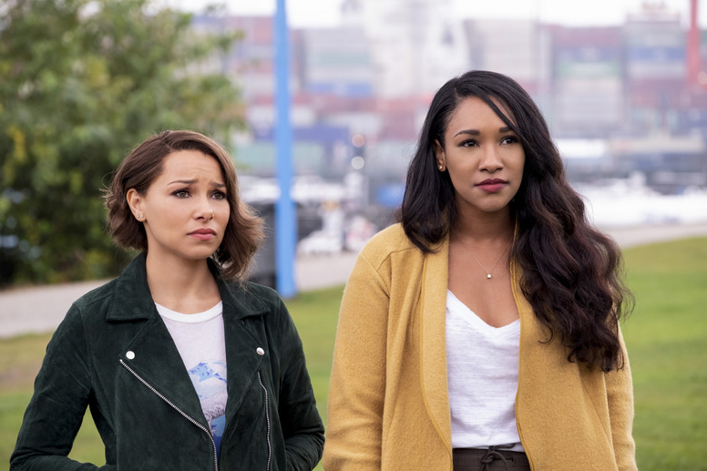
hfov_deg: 11.8
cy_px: 236
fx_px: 3416
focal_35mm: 174
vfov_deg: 7.9
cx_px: 353
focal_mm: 115
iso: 400
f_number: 5
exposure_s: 1/125
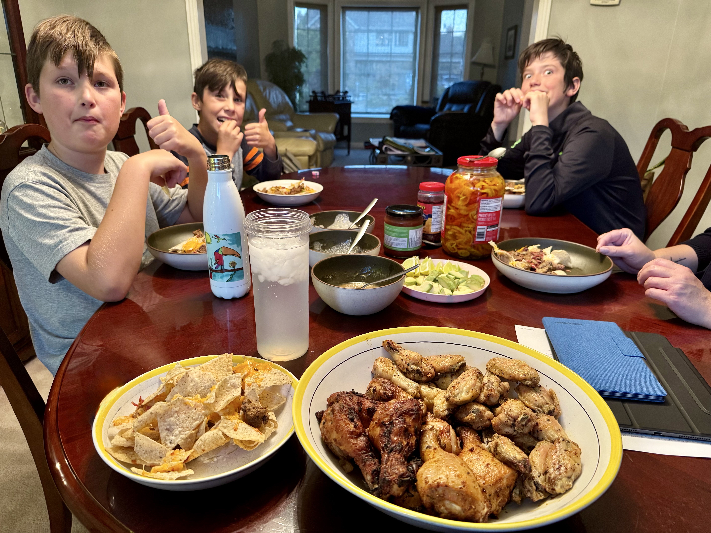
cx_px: 356
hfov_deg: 71.6
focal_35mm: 24
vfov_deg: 56.8
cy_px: 266
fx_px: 493
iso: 400
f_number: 1.78
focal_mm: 6.76
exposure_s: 1/60
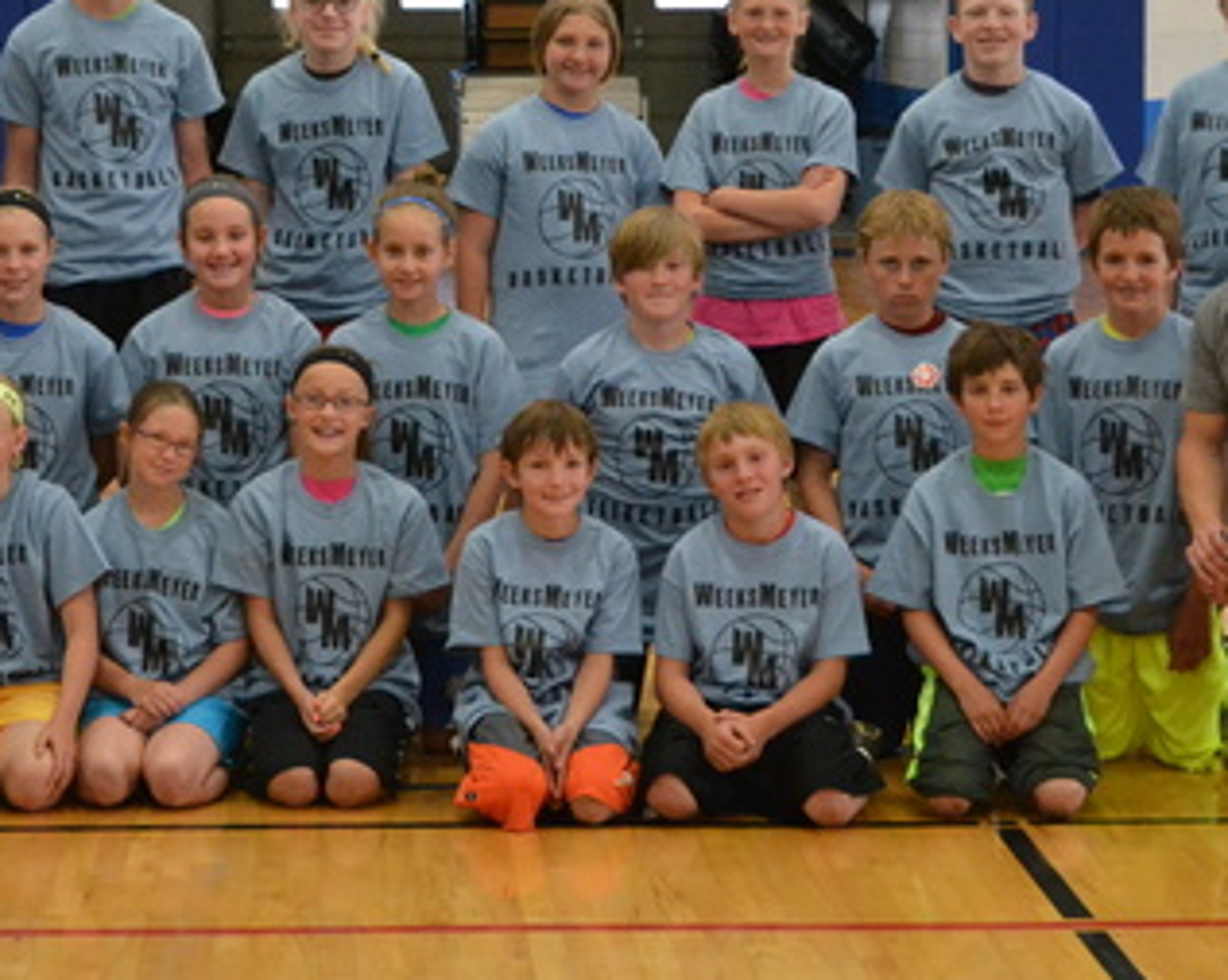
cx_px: 430
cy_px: 283
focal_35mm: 112
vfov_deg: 13.7
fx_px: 4069
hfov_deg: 17.1
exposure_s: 1/250
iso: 3200
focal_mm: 35
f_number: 5
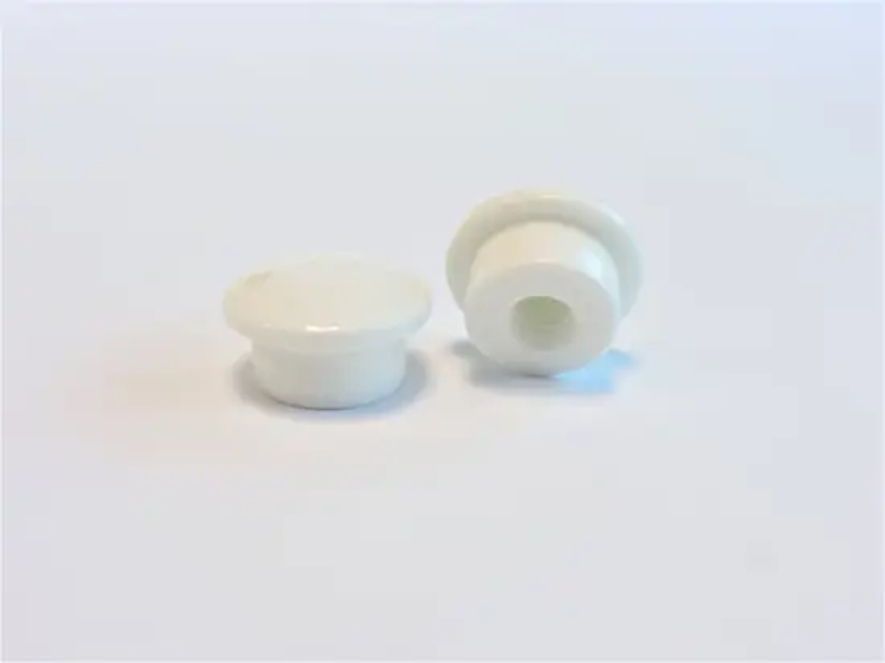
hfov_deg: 46.8
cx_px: 442
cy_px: 332
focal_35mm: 40
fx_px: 1022
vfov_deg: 35.9
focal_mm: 7.1
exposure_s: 1/6
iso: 100
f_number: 8.3
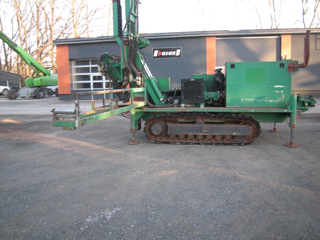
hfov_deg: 63.4
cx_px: 160
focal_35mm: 28
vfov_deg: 49.7
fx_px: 259
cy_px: 120
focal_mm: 4.7
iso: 93
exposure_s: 1/52
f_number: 2.8
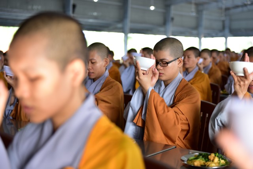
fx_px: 408
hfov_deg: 34.5
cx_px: 126
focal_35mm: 58
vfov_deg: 23.4
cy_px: 84
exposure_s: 1/125
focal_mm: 58
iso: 400
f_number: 2.8
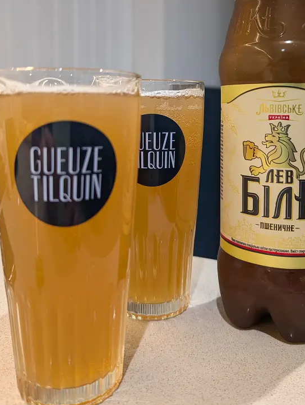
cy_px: 129
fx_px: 399
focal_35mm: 34
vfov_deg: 52.7
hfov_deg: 41.8
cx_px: 176
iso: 408
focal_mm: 6.9
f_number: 1.68
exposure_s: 1/100
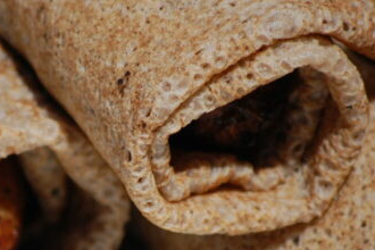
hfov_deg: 3.0
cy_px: 190
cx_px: 93
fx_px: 7270
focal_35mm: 698
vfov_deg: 2.0
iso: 320
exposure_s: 1/2000
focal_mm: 200
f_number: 5.6
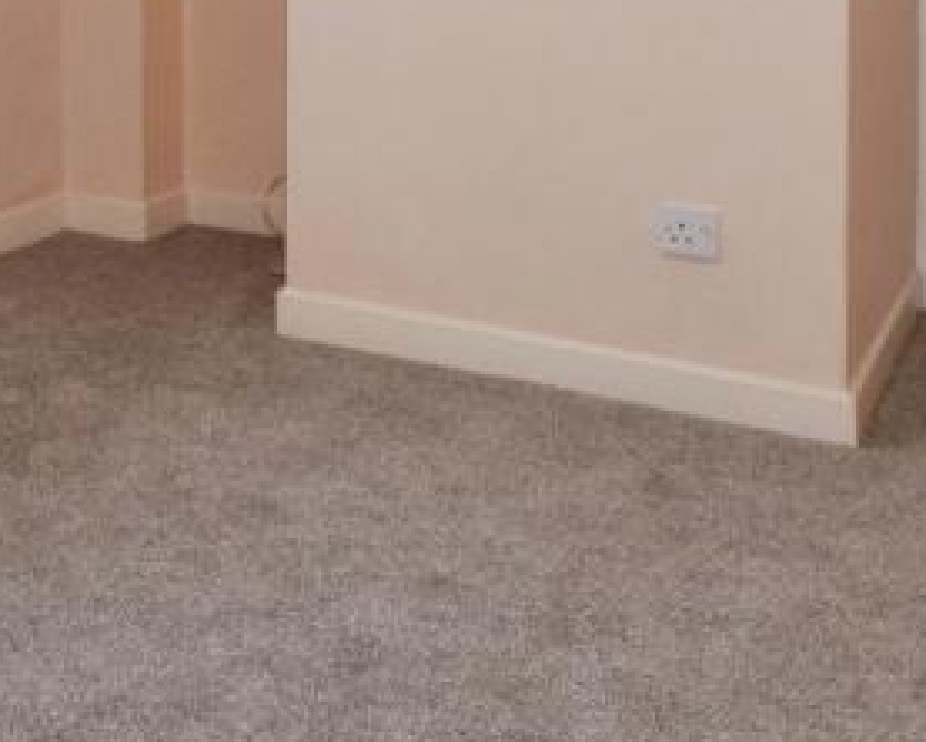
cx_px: 33
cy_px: -132
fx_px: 1426
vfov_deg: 26.2
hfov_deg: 33.4
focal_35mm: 52
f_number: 11
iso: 1000
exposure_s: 1/60
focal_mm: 10
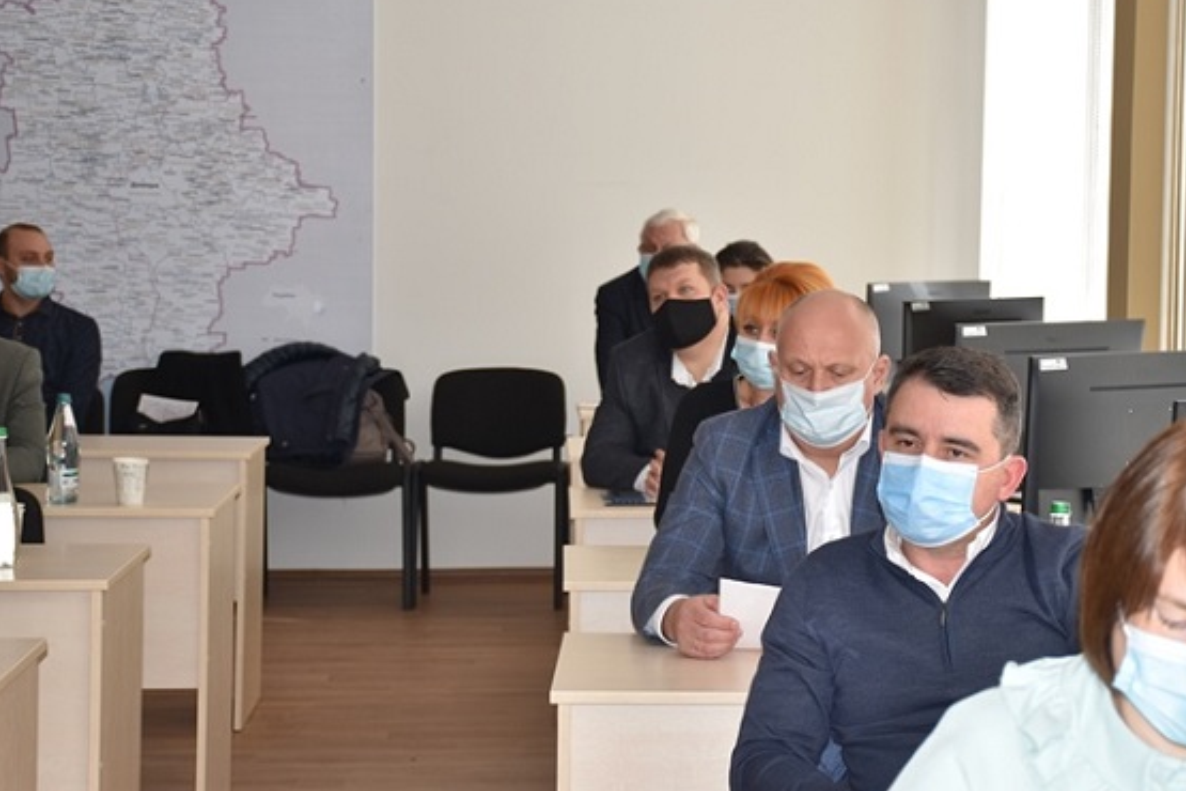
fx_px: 3228
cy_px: 405
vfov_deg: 14.0
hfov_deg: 20.8
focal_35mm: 98
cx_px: 751
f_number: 5.6
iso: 360
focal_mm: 48
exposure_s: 1/125
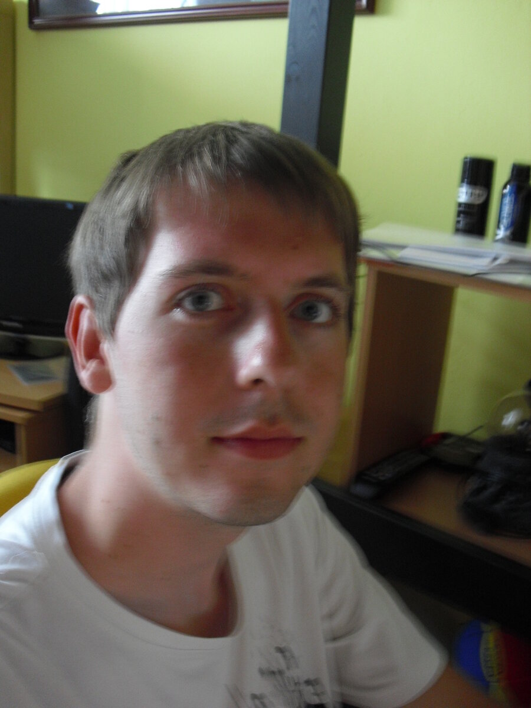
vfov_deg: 51.4
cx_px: 266
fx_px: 736
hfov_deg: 39.7
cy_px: 354
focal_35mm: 36
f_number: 3.1
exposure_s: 1/5
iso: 200
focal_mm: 6.3
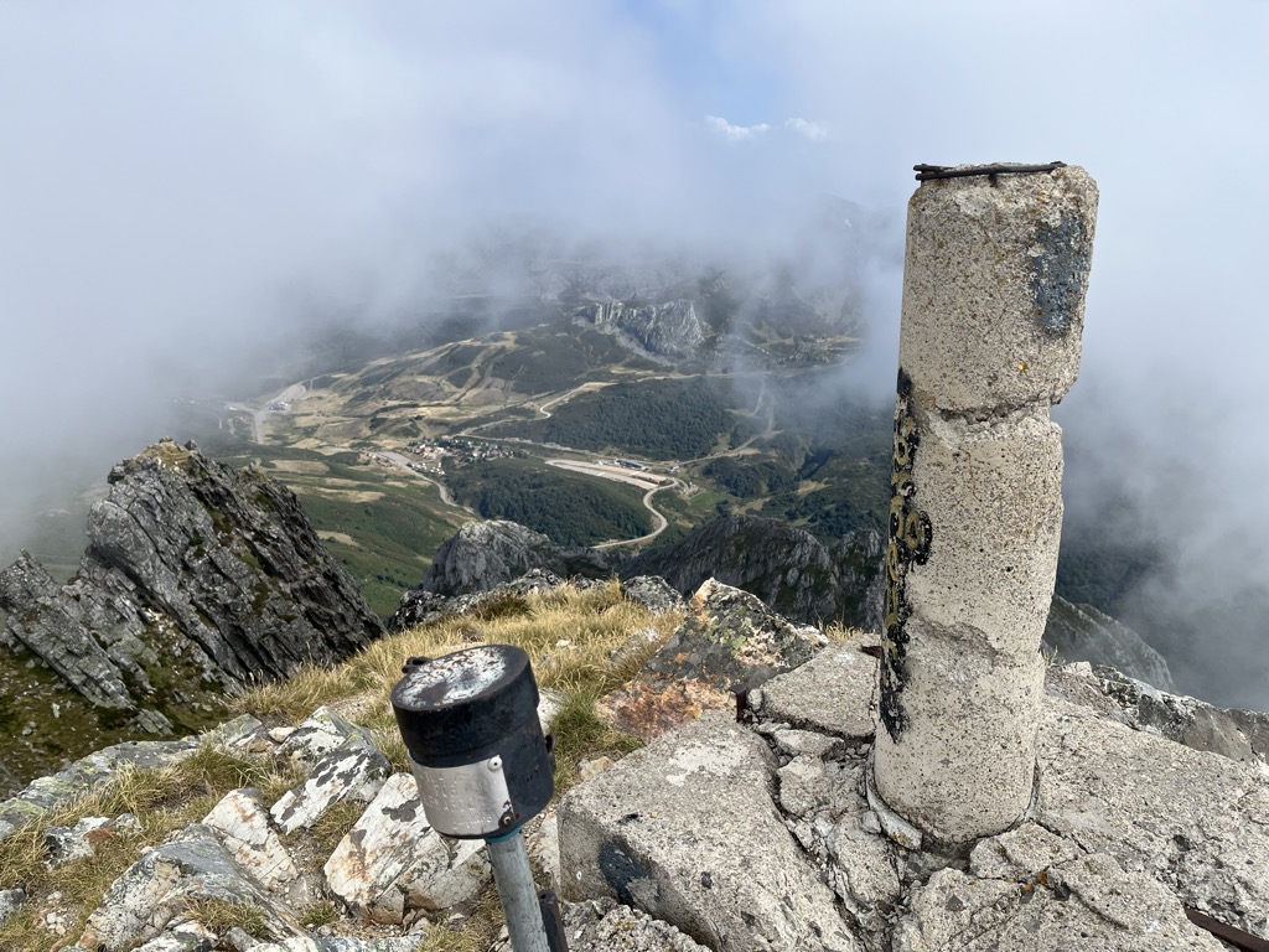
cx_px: 634
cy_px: 476
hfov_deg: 67.3
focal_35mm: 26
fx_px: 953
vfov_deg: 53.1
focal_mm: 5.1
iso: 50
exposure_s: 1/4016
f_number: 1.6
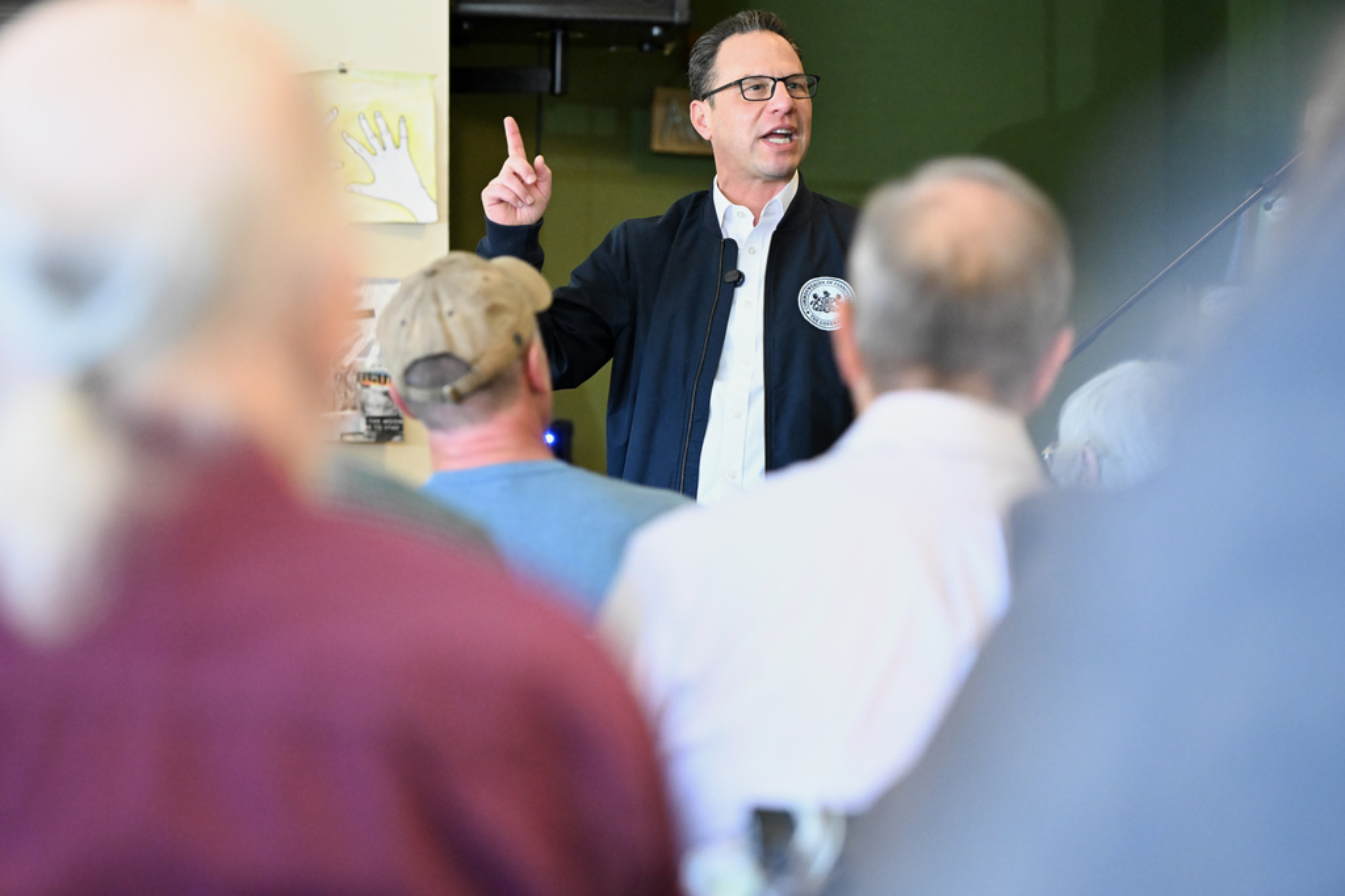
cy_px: 448
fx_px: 3735
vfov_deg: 13.7
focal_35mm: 100
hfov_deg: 20.4
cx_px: 672
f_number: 2.8
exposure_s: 1/250
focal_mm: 100
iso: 6400
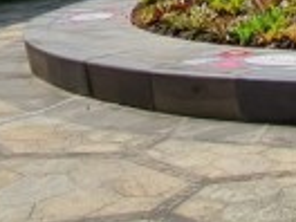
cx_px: 406
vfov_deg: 11.5
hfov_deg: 21.8
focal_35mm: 79
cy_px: -431
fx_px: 676
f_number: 2.2
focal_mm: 2.2
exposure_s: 1/1428
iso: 64
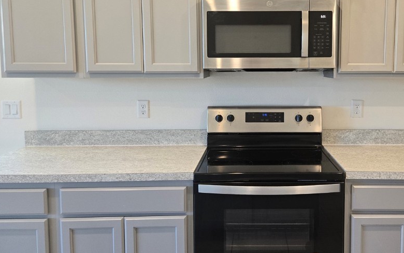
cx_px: 258
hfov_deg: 58.7
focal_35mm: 32
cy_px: 95
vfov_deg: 39.2
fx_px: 352
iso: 250
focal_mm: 5.4
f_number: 1.8
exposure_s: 1/120
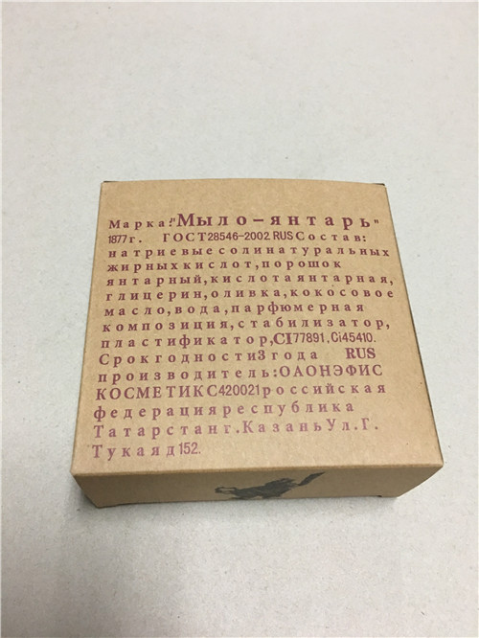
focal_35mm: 29
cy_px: 319
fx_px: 535
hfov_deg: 48.3
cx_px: 240
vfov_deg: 61.6
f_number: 2.2
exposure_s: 1/10
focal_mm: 4.15
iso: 80
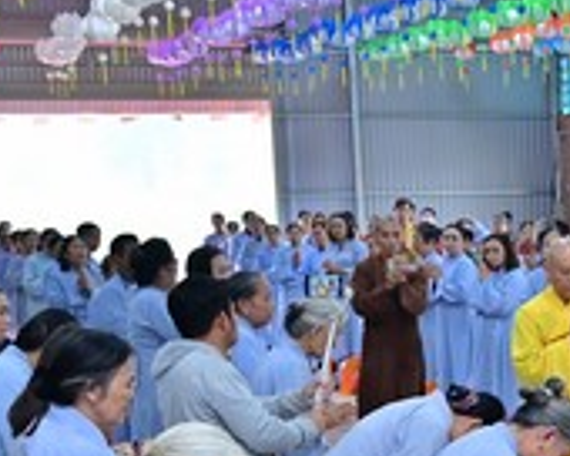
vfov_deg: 13.7
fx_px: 1873
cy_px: 422
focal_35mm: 111
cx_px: 989
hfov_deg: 15.2
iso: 2000
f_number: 5
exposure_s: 1/125
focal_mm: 31
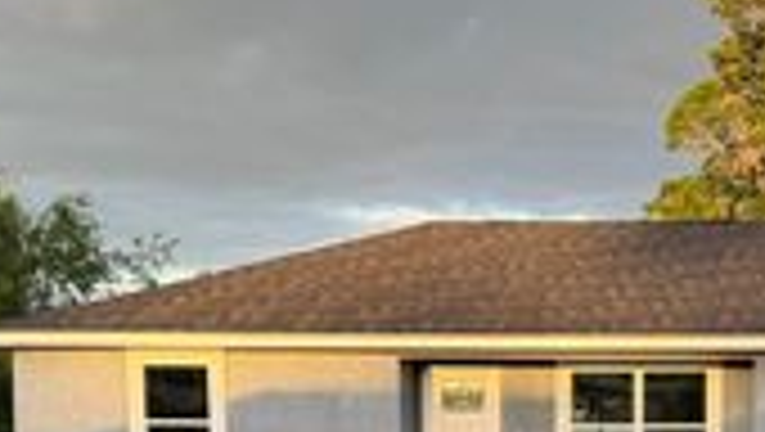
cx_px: 621
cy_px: 574
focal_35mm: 77
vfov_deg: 15.0
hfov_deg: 26.9
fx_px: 1563
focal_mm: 6.76
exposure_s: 1/270
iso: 64
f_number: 1.78
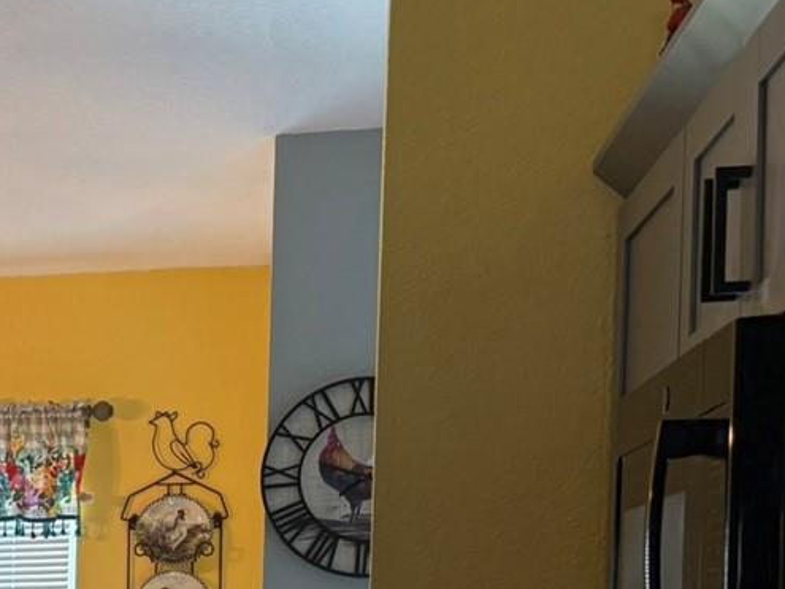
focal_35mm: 84
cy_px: 659
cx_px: -384
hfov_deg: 20.1
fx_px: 1904
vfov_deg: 17.0
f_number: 1.6
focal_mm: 5.96
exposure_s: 1/164
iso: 100
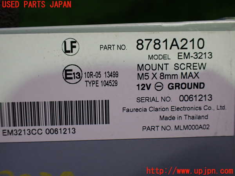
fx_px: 204
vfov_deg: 46.8
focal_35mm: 30
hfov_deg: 60.0
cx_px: 118
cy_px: 88
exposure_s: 1/125
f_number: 2.3
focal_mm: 5.4
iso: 320
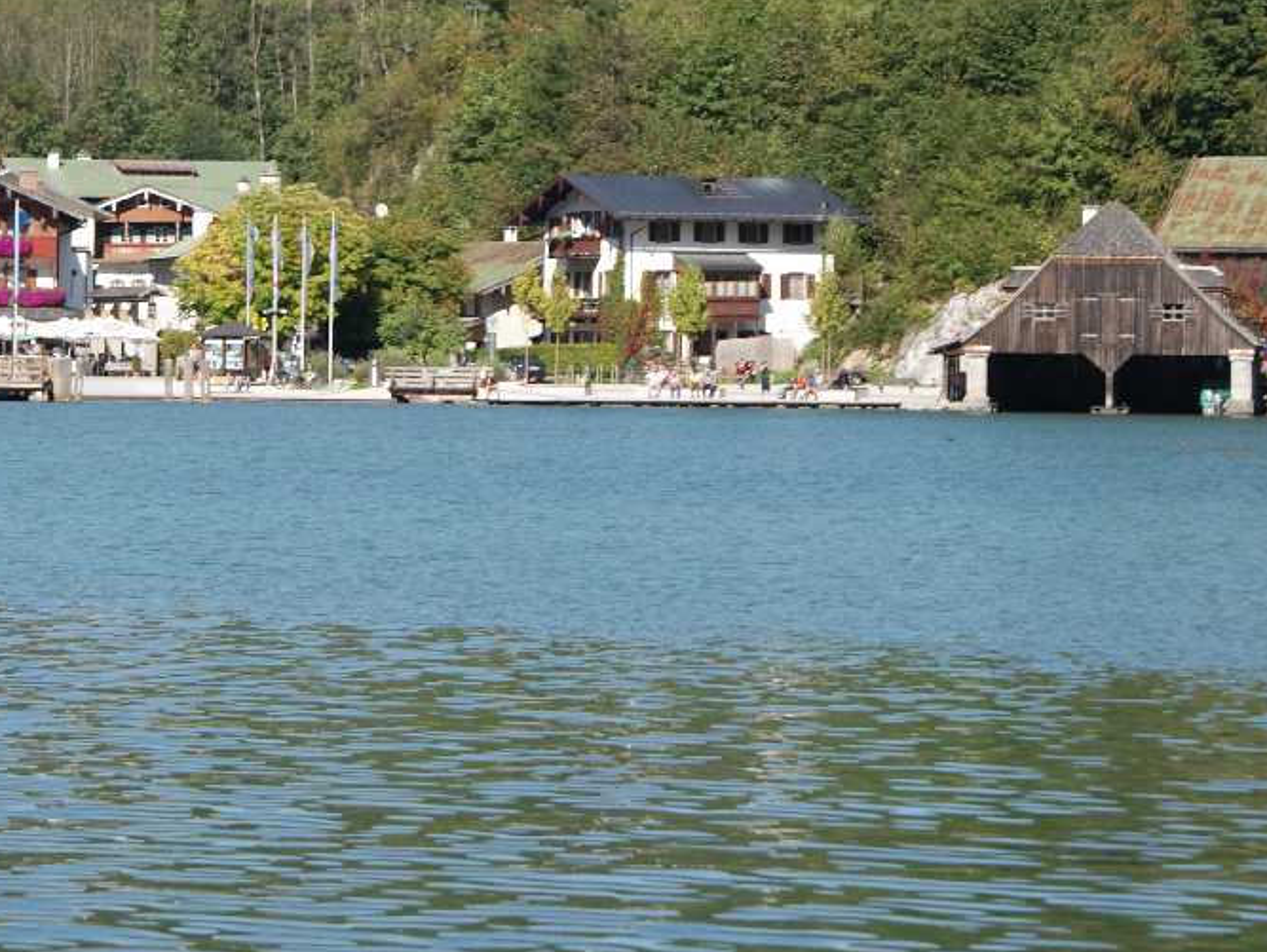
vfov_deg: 8.4
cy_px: 236
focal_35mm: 176
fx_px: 6445
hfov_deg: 11.2
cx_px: 230
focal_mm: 70
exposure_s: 1/200
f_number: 8
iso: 100
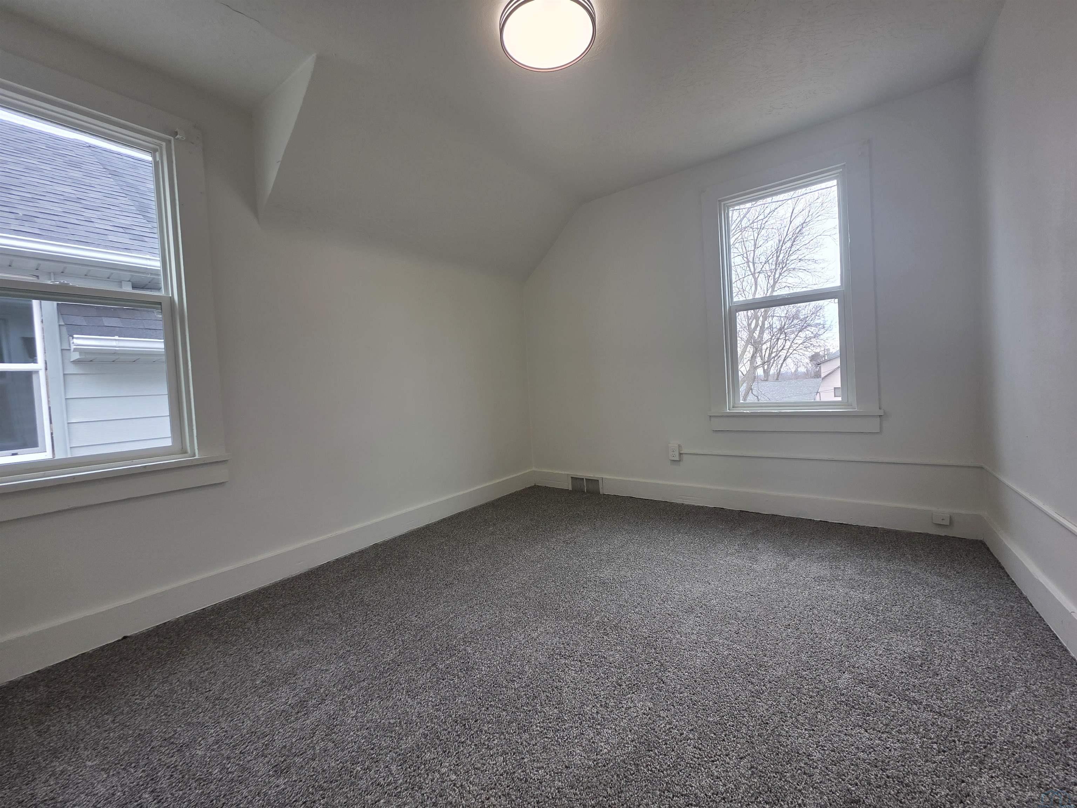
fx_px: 404
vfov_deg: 89.9
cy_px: 404
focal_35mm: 13
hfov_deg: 106.2
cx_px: 538
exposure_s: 1/120
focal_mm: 2.2
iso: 50
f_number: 1.9
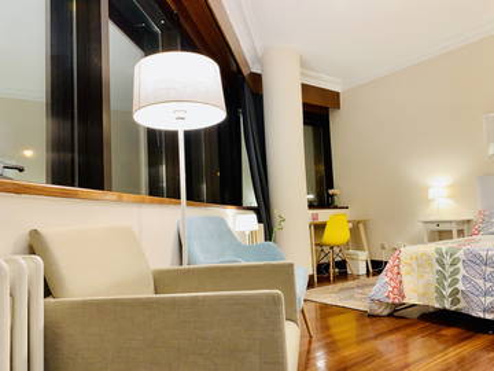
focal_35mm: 26
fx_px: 371
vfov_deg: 53.1
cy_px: 186
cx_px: 247
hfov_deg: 67.3
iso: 160
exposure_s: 1/60
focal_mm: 4.25
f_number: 1.8
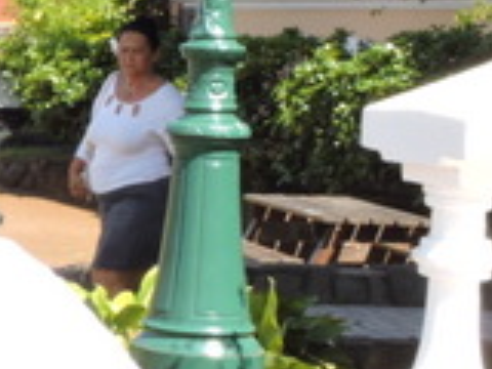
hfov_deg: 13.0
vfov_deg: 11.2
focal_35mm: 132
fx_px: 1876
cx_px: -480
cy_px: 160
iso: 100
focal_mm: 5.9
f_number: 8
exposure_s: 1/80
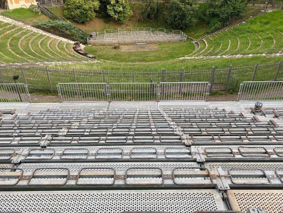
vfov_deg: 53.1
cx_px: 142
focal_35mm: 26
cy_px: 106
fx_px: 213
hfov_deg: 67.3
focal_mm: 4.25
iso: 32
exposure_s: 1/126
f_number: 1.8
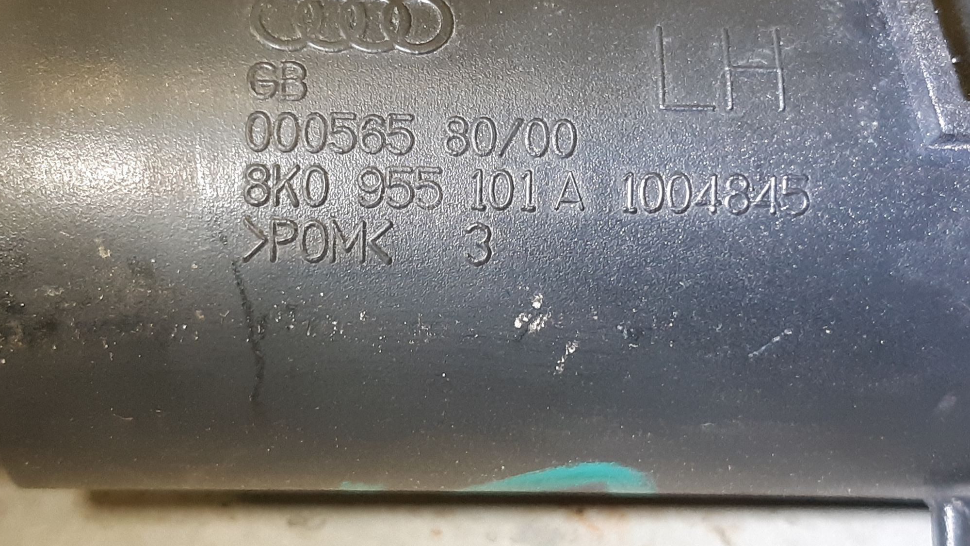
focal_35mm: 29
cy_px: 192
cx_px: 489
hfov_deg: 66.1
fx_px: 746
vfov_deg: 39.8
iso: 250
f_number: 1.7
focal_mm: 3.93
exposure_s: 1/40
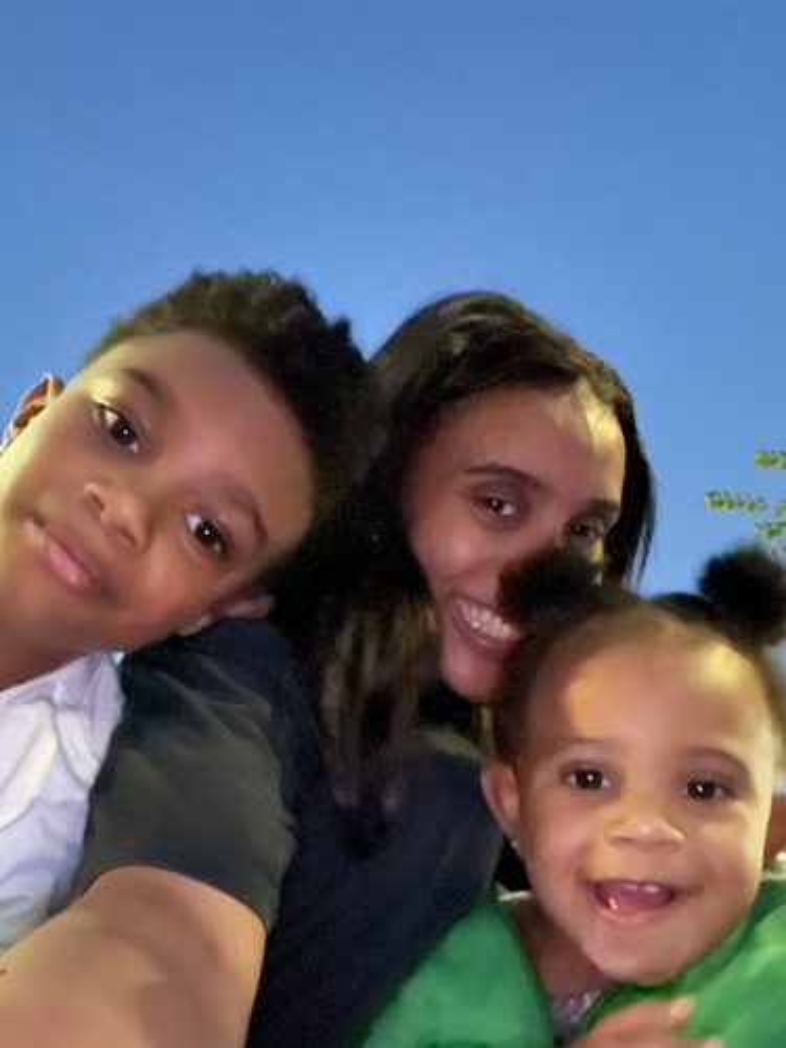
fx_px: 908
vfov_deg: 60.0
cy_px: 524
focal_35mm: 30
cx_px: 393
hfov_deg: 46.8
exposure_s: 1/15
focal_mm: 2.71
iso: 5000
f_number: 2.2
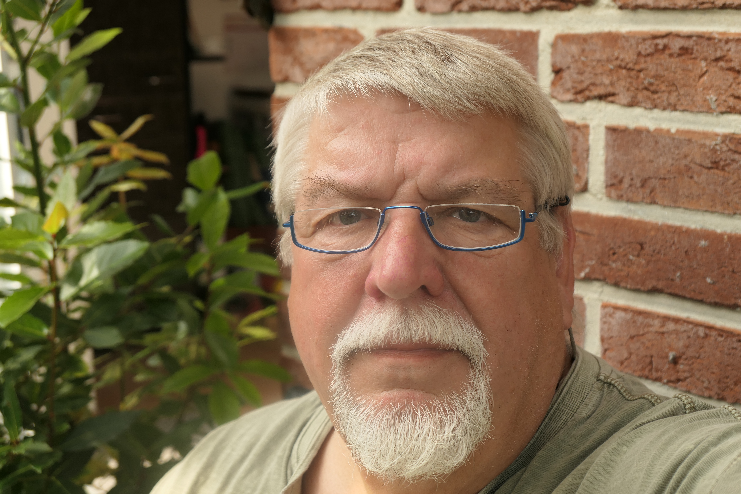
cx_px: 370
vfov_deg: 27.0
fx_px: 1029
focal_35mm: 50
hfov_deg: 39.6
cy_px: 247
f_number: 2.8
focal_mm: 18.3
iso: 125
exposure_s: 1/400
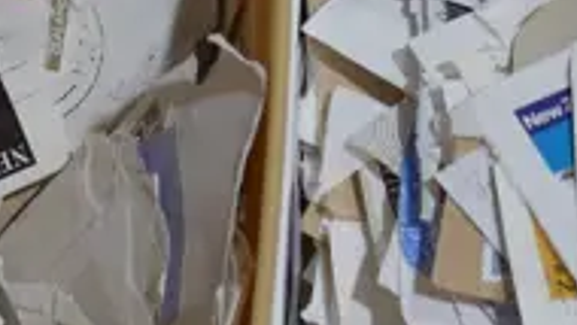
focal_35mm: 211
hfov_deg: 10.2
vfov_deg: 5.7
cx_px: 258
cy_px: -205
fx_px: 3229
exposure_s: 1/100
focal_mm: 18
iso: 200
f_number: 4
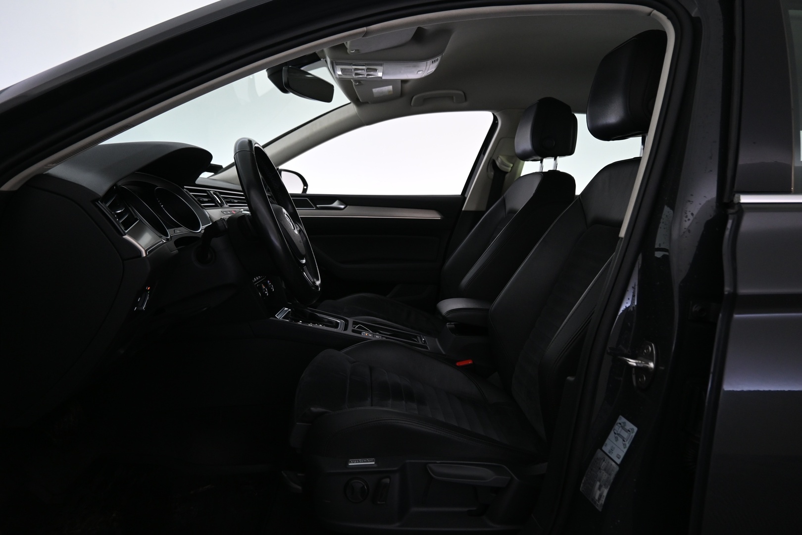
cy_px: 268
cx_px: 401
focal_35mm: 24
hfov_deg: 73.7
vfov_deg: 53.1
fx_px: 535
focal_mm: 16
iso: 800
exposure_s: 1/30
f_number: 3.5
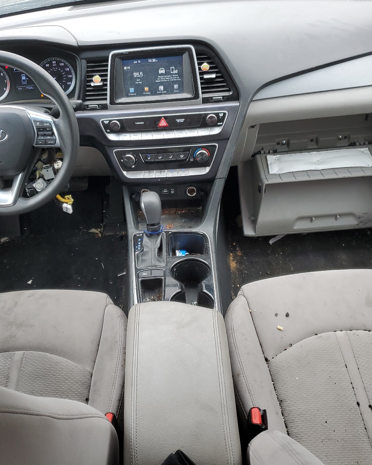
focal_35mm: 34
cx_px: 168
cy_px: 232
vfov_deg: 52.8
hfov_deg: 43.3
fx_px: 468
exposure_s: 1/120
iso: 61
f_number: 1.5
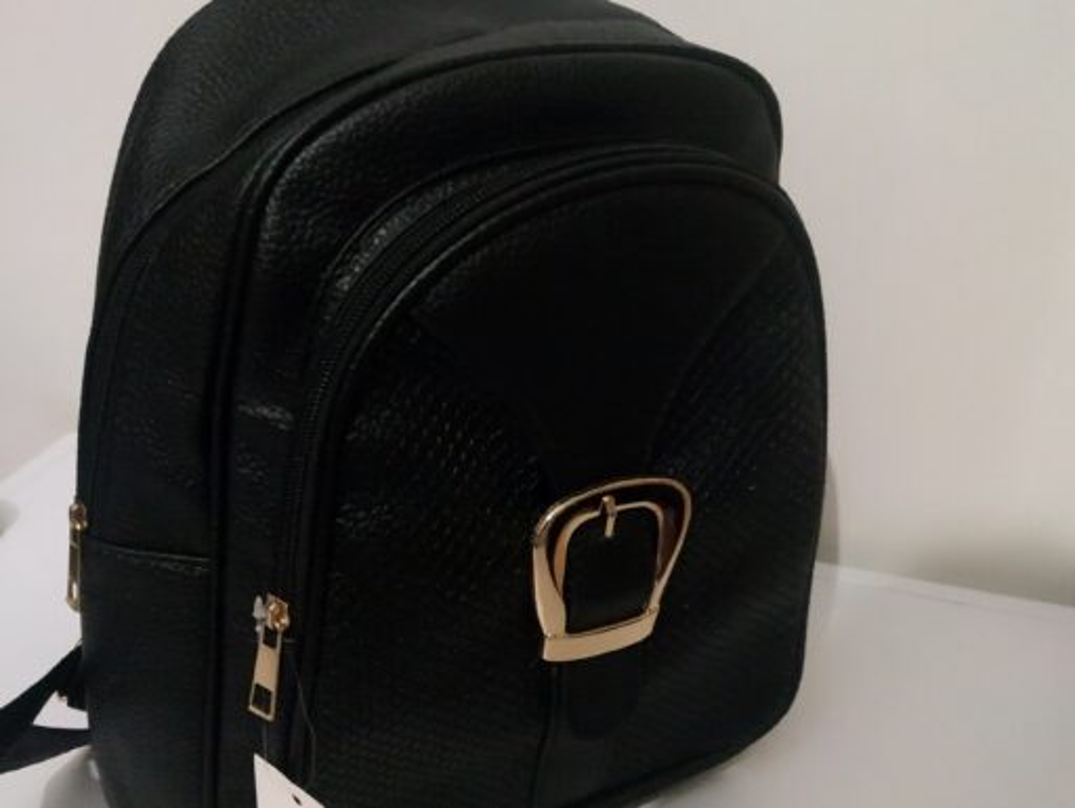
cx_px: 538
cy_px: 404
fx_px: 746
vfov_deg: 56.9
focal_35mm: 24
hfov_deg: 71.5
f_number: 1.9
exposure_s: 1/17
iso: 2000
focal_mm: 3.94
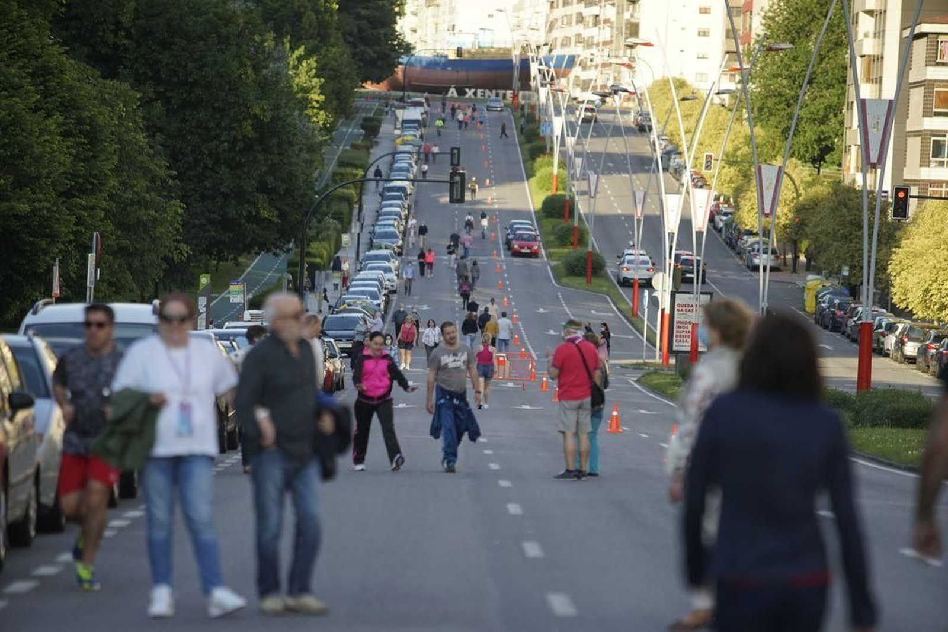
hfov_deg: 10.3
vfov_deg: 6.9
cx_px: 474
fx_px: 5267
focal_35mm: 200
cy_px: 316
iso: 640
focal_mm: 200
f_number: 2.8
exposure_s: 1/2500
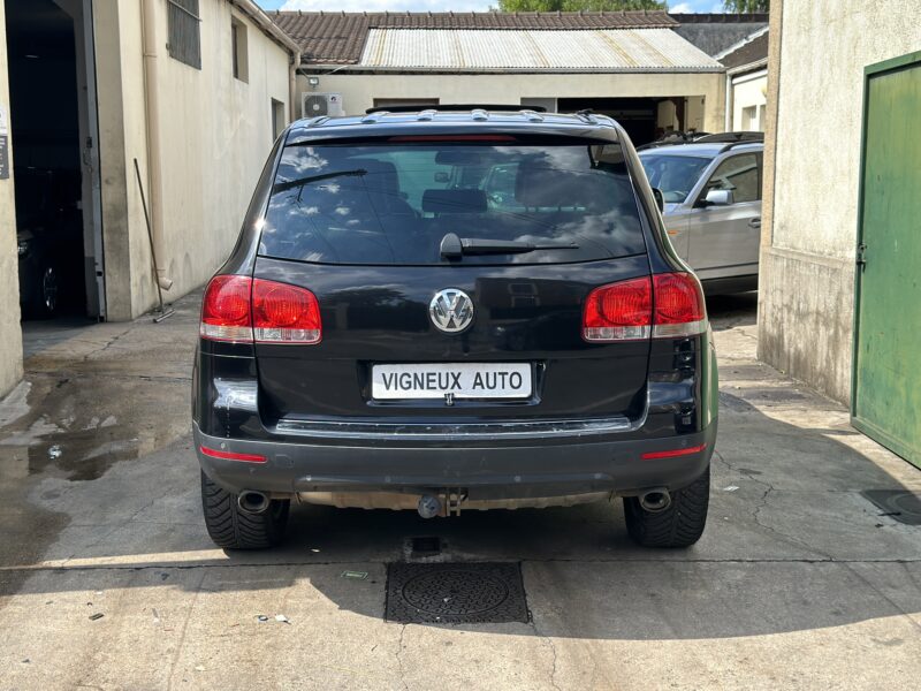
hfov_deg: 39.7
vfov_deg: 30.3
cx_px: 460
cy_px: 346
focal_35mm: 48
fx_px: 1277
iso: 64
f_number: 1.78
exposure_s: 1/1357
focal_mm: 6.86
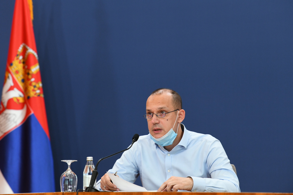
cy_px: 98
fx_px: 1628
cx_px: 146
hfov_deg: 10.3
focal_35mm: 200
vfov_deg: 6.9
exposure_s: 1/250
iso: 2500
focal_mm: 200
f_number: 5
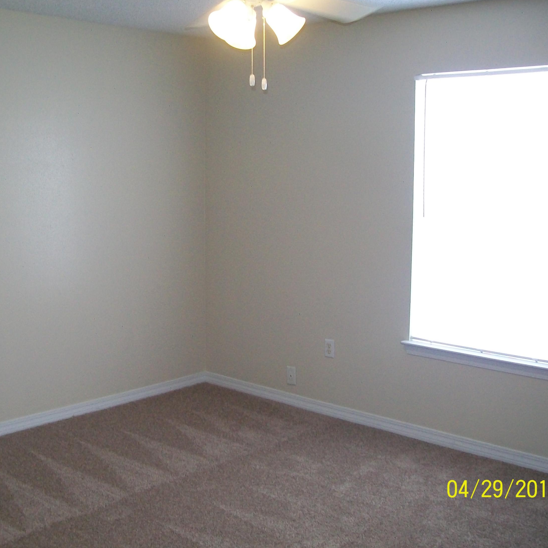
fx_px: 734
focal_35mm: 41
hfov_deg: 40.8
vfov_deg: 40.9
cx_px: 225
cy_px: 271
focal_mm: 6.1
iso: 160
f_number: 2.7
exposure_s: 1/60
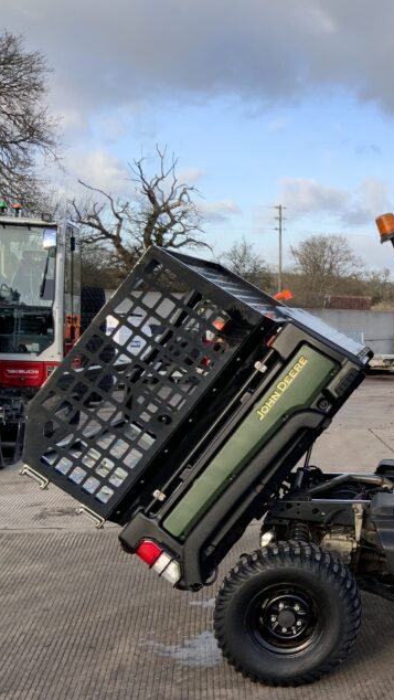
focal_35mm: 51
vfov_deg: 40.4
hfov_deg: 21.4
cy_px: 423
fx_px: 946
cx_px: 507
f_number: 1.8
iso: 16
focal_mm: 3
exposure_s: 1/524
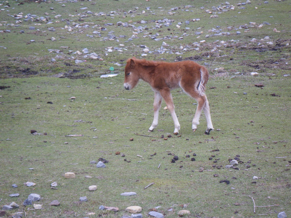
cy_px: 109
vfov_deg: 10.6
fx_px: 1177
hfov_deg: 14.1
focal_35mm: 140
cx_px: 146
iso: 100
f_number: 5.5
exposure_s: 1/250
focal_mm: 25
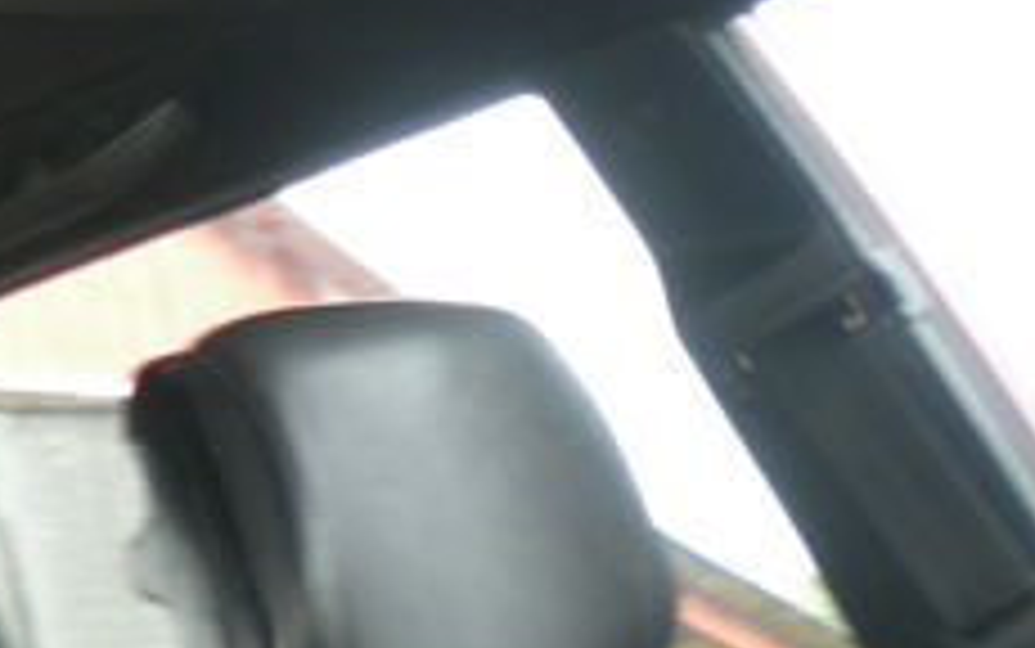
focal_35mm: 112
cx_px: -104
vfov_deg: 11.4
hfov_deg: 17.9
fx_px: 3161
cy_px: -238
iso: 50
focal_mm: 6.3
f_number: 3.1
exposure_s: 1/30
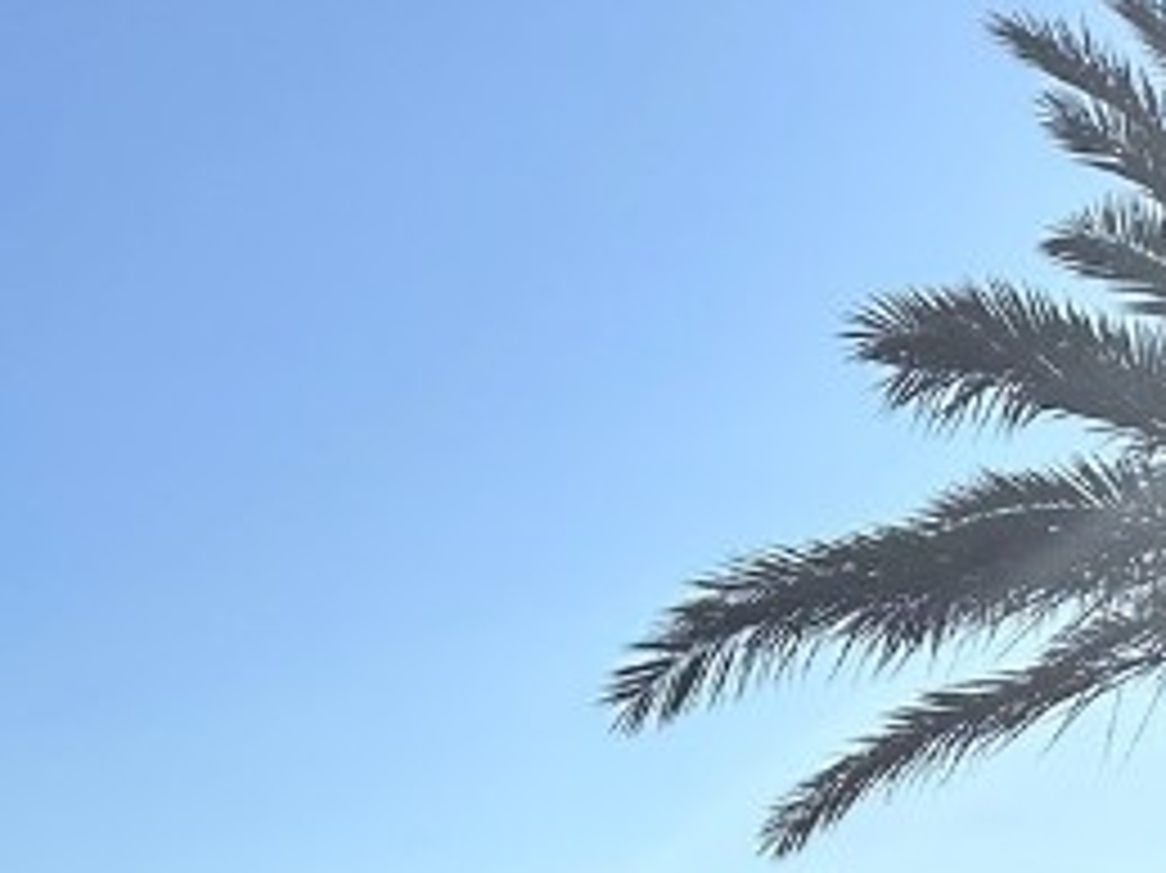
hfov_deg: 17.2
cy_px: 1544
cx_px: -873
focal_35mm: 95
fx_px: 3198
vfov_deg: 13.9
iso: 80
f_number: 1.78
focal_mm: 6.86
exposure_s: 1/7042
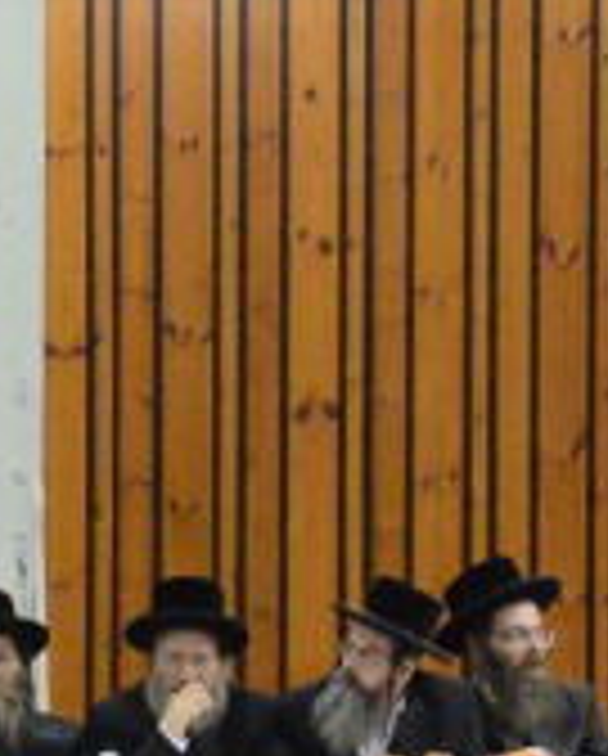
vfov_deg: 4.3
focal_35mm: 444
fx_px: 9960
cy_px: 1040
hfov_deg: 3.5
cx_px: -441
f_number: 5.3
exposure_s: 1/60
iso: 4000
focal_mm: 52
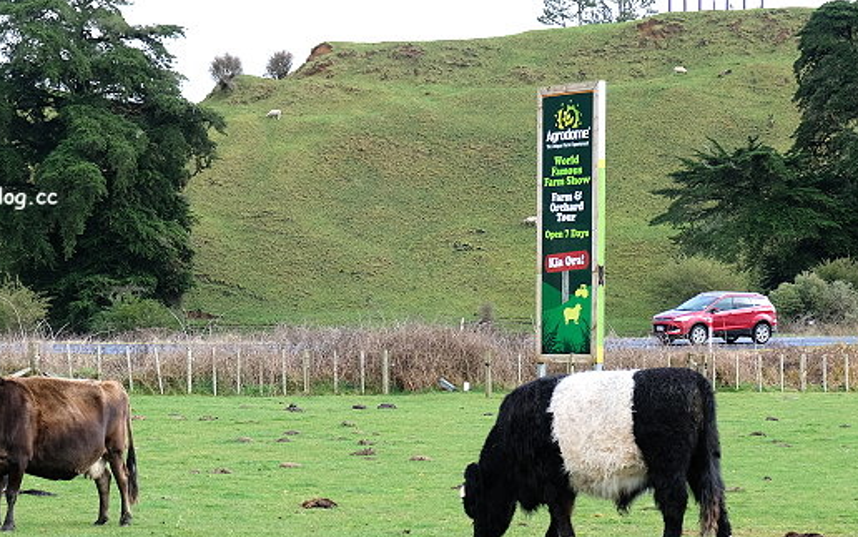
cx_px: 372
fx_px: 2550
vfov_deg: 12.0
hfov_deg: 19.1
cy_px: 372
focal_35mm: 109
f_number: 4.5
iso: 400
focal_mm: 46.3
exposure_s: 1/350
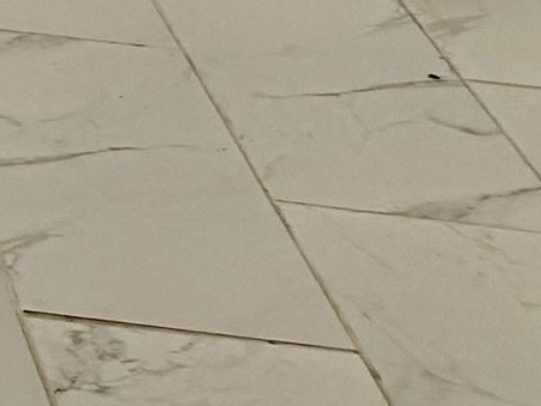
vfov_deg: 7.6
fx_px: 2547
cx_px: -960
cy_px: -934
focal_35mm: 163
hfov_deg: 9.9
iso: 80
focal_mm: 6.76
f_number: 1.78
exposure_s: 1/181
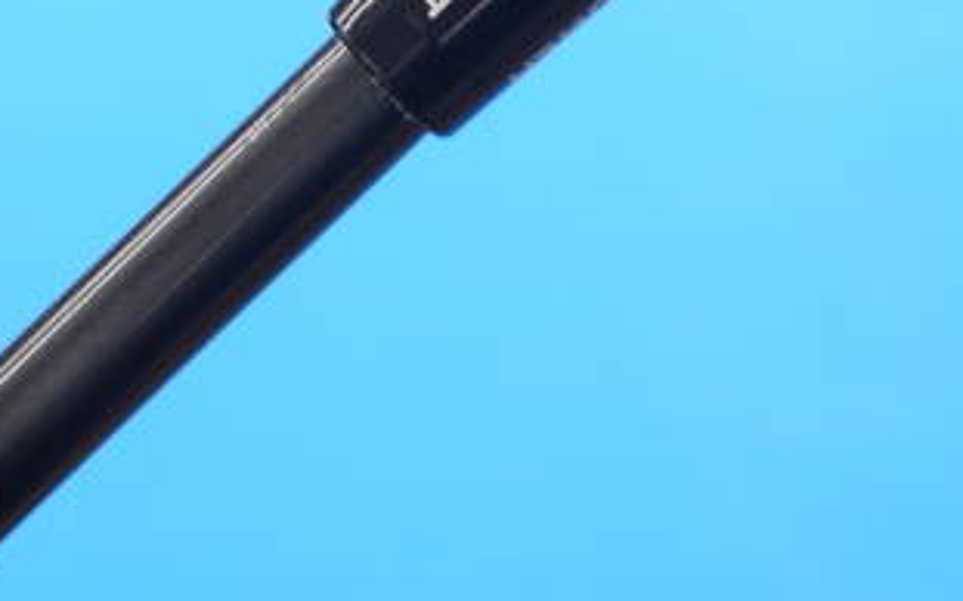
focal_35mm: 157
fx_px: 4118
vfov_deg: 8.3
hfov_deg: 13.3
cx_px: 449
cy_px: -37
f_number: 5.3
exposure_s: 1/80
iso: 640
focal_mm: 36
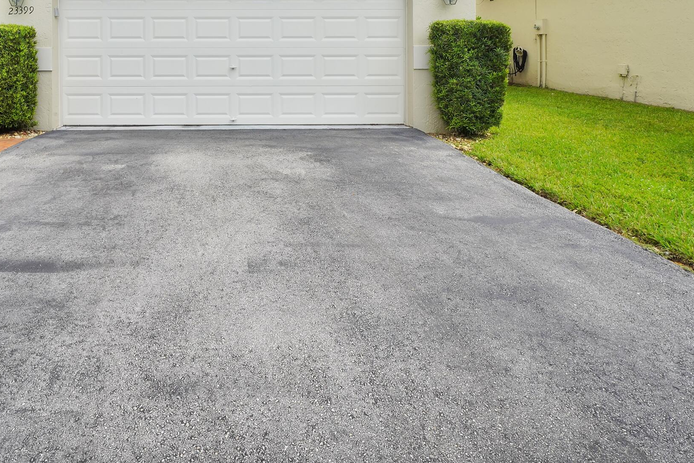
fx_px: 424
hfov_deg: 76.6
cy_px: 43
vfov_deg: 50.5
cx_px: 244
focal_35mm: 22
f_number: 22
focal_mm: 12
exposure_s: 1/60
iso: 100
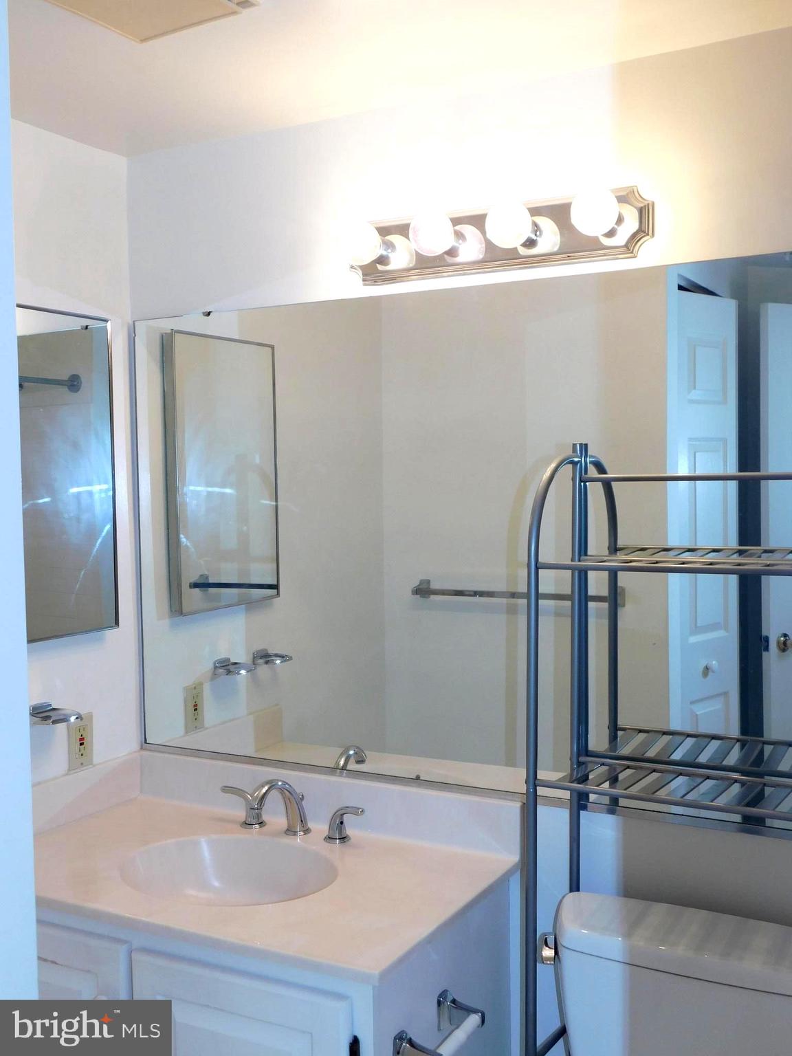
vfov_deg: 51.4
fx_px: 1098
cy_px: 528
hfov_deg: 39.7
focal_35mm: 36
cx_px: 396
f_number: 3.5
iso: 125
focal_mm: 6.3
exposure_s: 1/40
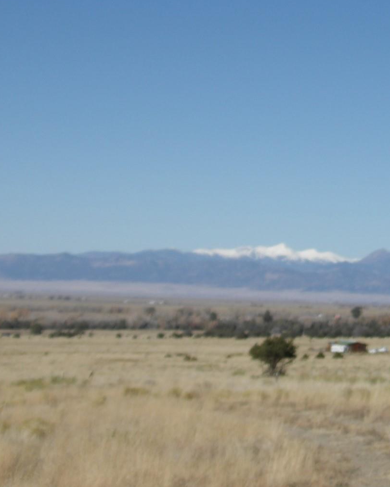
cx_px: 288
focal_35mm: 148
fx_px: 2136
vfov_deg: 13.0
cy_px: 227
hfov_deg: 10.4
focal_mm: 17.2
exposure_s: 1/870
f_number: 4.7
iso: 100
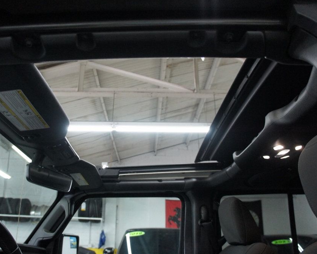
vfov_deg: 47.1
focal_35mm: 31
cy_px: 127
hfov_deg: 57.0
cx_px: 138
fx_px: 291
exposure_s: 1/125
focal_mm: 18
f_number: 3.5
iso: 1600
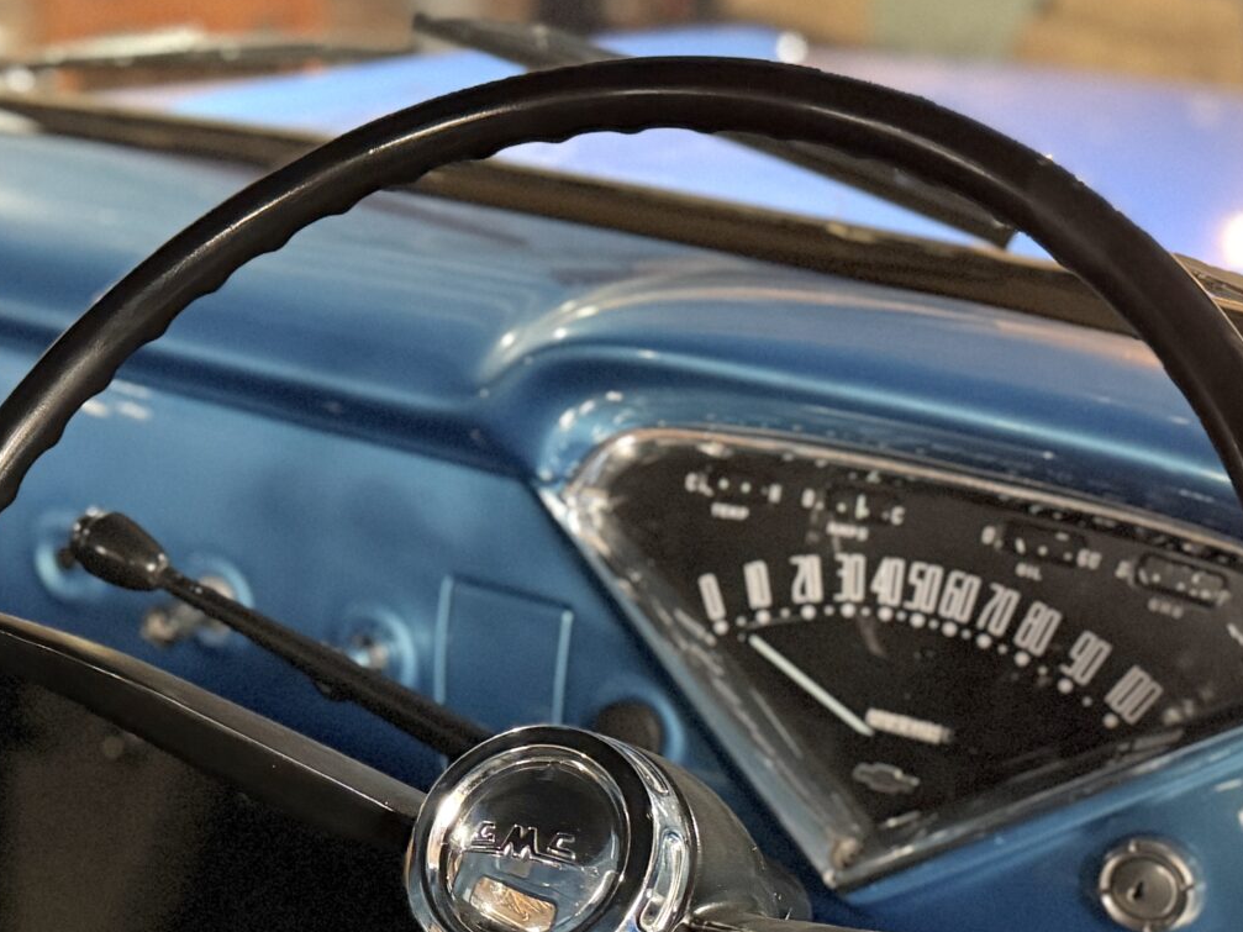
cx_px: 362
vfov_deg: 23.1
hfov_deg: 31.3
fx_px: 2190
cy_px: 932
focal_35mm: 61
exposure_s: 1/25
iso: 1000
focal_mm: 6.76
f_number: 1.78
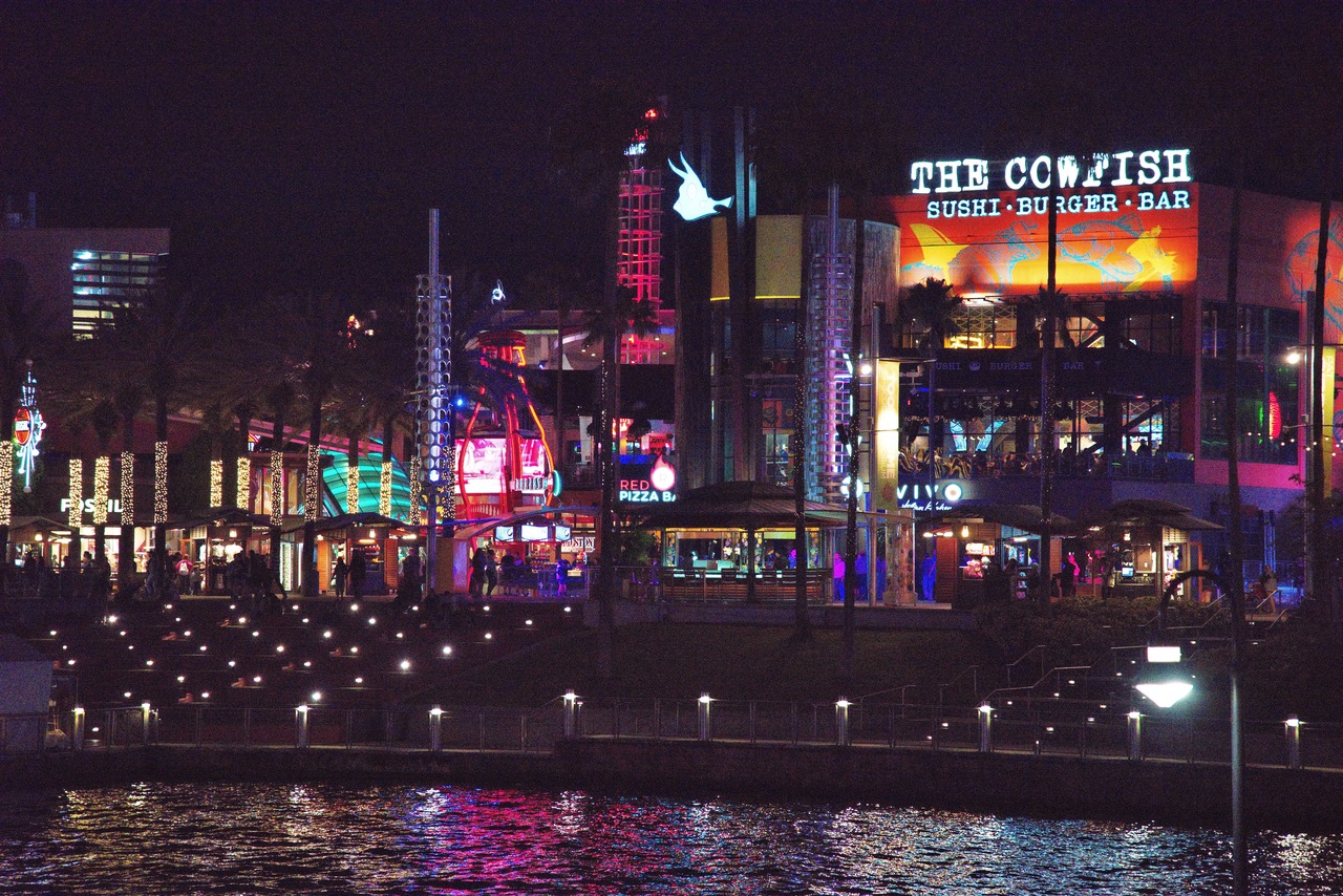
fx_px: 4477
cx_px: 672
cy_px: 448
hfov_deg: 17.1
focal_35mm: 120
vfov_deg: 11.4
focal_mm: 120
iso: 12800
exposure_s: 1/250
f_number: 4
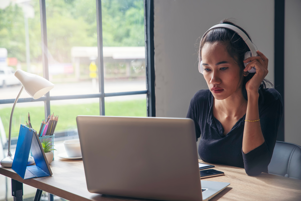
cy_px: 100
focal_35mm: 70
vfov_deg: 19.5
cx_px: 150
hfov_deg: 28.8
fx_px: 585
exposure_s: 1/250
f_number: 5.6
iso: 320
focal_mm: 70
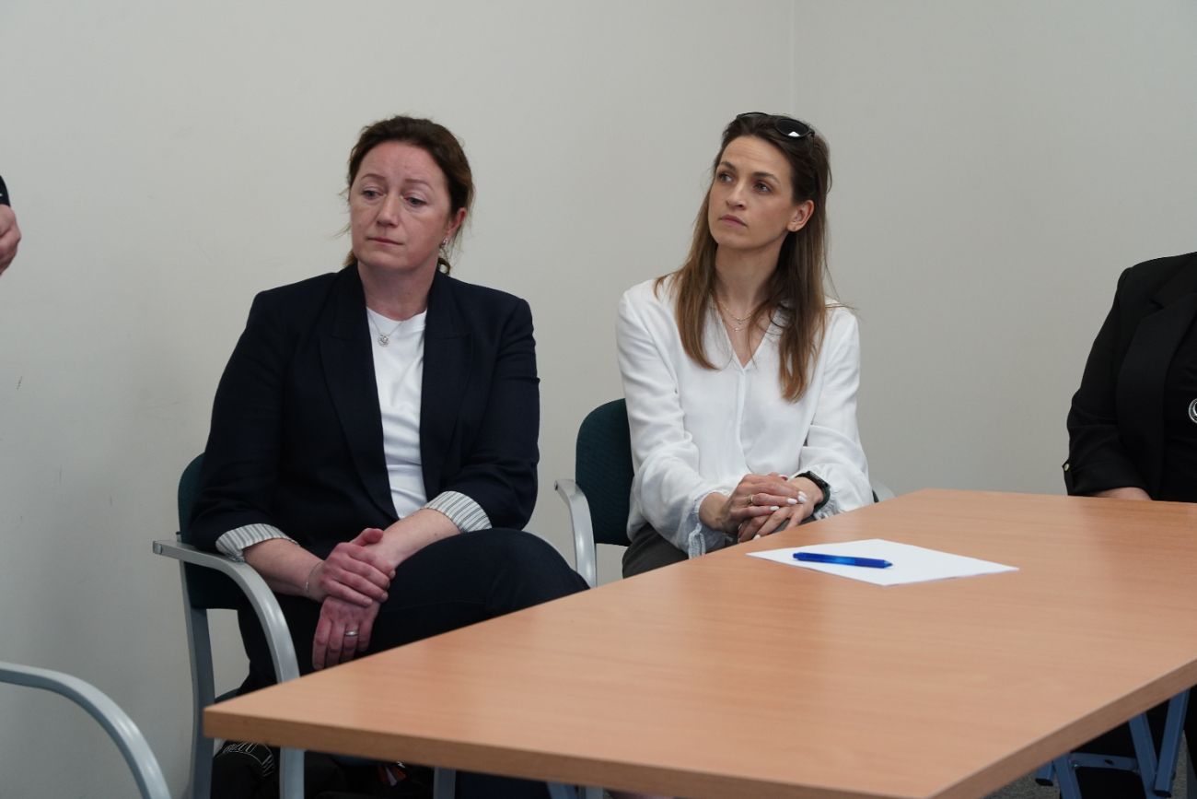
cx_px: 598
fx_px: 3491
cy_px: 400
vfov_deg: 13.0
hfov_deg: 19.5
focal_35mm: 105
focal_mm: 105
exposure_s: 1/100
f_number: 8
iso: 2000
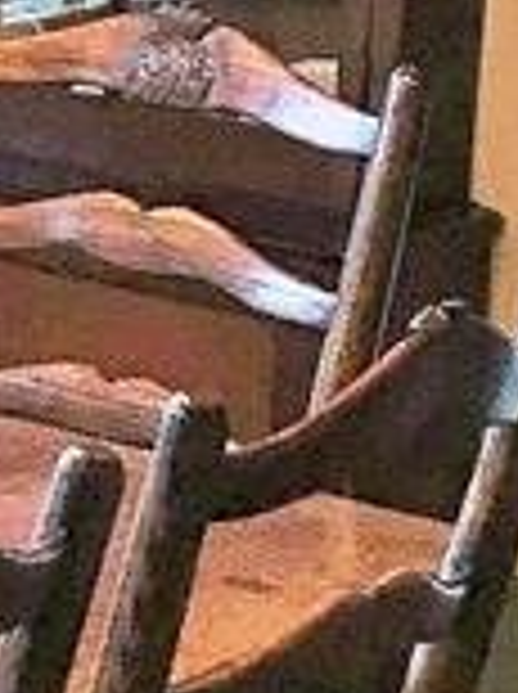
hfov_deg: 6.9
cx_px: -1013
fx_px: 3862
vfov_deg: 10.0
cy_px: -292
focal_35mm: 193
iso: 80
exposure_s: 1/30
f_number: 2.2
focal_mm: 4.15
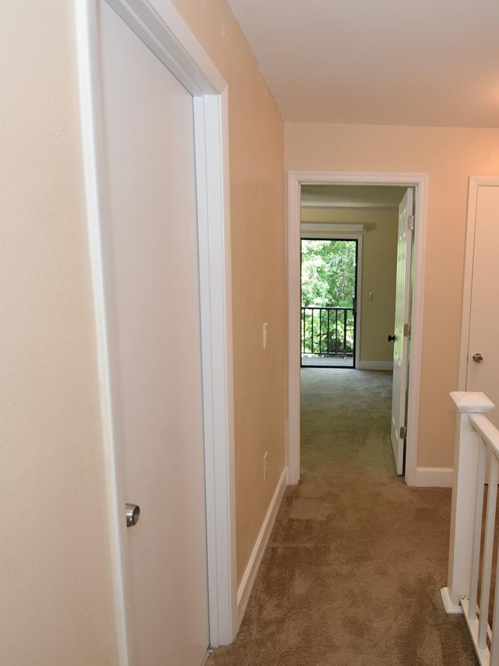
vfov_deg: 76.4
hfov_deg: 58.7
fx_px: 423
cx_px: 358
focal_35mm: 22
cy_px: 333
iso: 320
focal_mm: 10
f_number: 4
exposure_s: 1/60
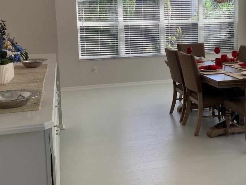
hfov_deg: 39.1
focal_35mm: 48
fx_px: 341
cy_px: 59
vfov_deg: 30.0
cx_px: 167
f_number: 2.4
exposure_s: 1/120
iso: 25
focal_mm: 3.3
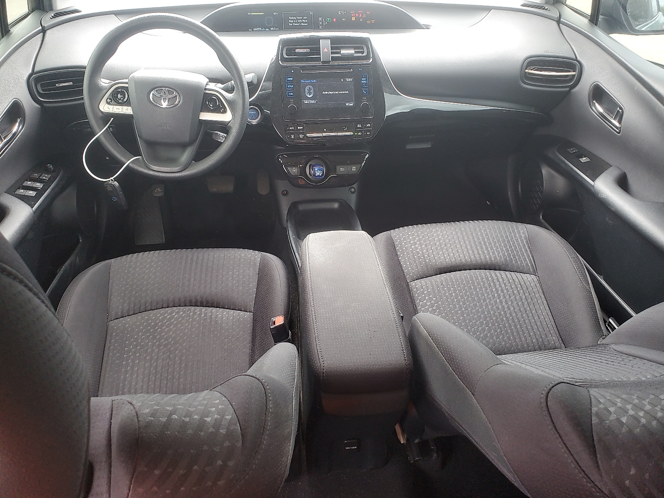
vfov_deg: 53.1
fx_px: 499
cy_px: 249
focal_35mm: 26
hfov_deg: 67.3
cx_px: 332
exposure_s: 1/60.2
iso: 108
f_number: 1.5
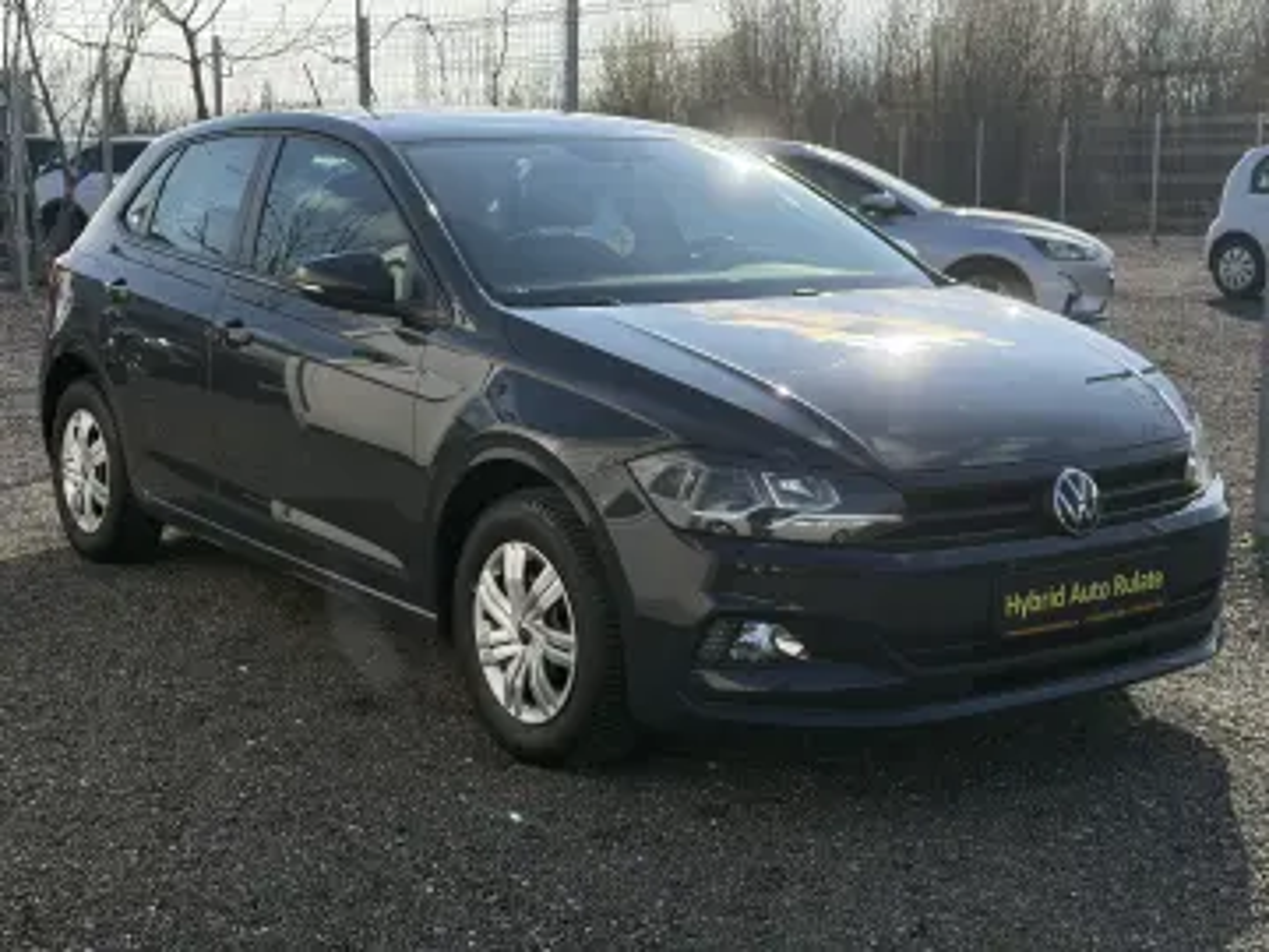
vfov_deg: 28.0
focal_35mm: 52
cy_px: 476
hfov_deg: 36.8
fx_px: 1906
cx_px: 634
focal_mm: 5.96
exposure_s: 1/4630
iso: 32
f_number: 1.6
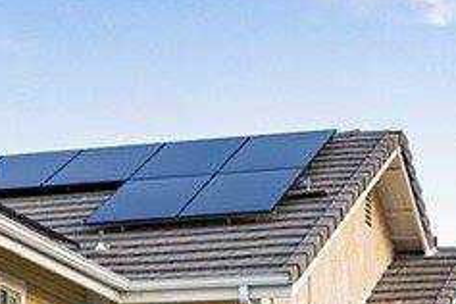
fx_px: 2571
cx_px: -162
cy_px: 497
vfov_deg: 6.6
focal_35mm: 203
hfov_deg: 9.9
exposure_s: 1/15
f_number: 4
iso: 160
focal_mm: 47
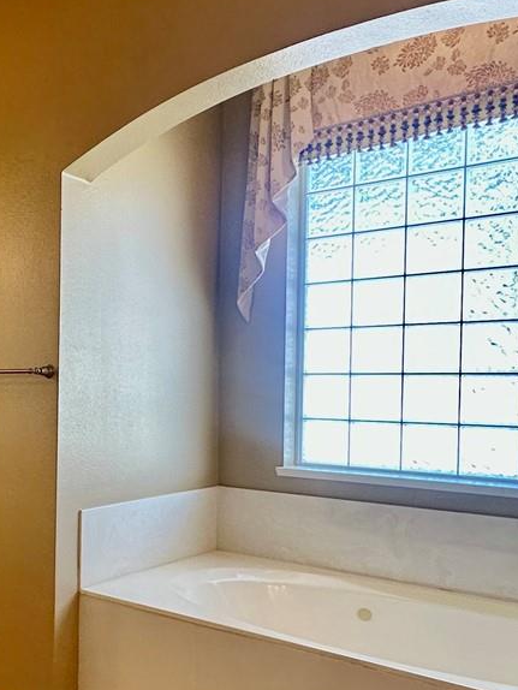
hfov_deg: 31.9
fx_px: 778
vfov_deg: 47.7
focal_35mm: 39
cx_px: -72
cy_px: 403
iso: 160
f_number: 2.2
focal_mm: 2.22
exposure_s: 1/120
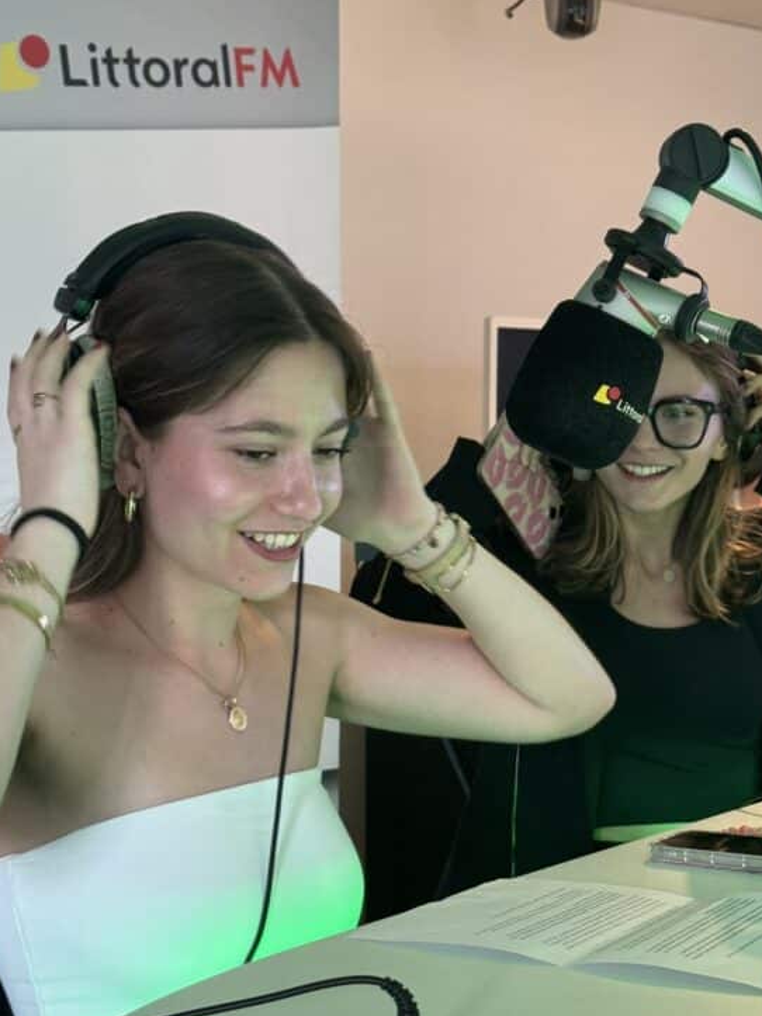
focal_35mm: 68
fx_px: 1996
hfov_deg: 21.6
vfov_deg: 28.5
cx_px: 484
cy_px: 559
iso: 200
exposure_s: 1/33
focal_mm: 6.76
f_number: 1.78
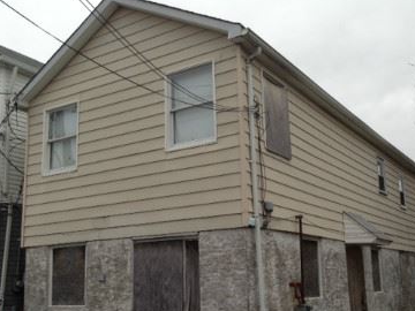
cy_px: 199
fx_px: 528
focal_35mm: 44
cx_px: 218
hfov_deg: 42.9
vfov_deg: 32.7
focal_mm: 4.13
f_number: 2.4
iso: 50
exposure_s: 1/420
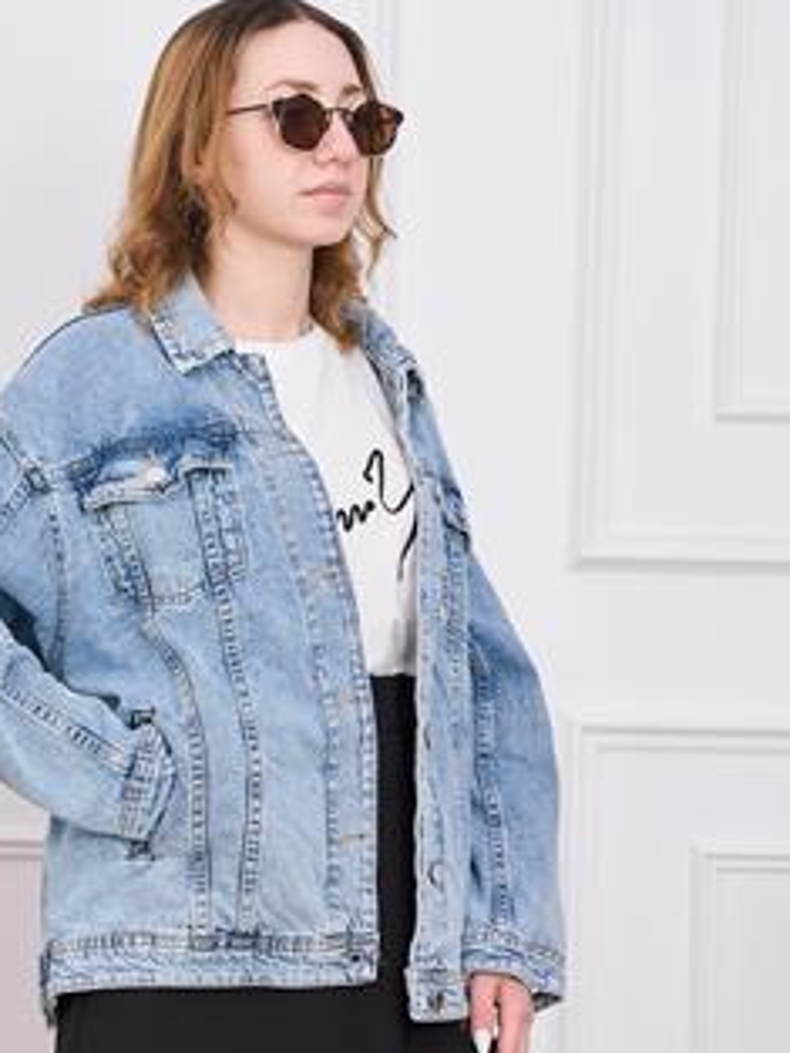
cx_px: 245
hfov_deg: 16.6
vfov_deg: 21.9
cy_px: 673
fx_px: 2706
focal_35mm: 89
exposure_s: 1/100
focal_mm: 27
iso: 100
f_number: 4
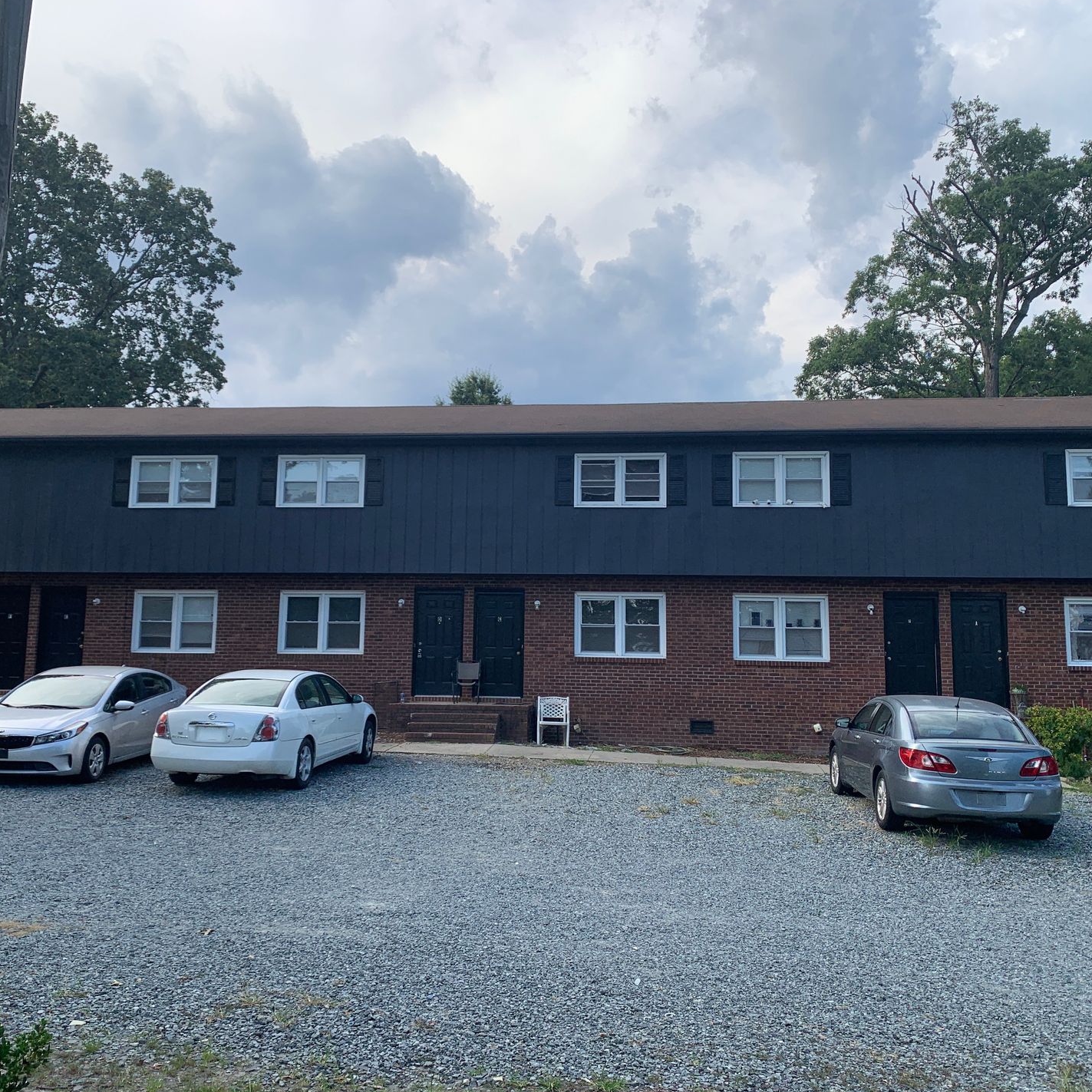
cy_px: 546
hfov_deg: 52.5
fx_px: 1106
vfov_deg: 52.5
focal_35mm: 31
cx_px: 527
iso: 25
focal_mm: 4.25
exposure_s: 1/716
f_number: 1.8
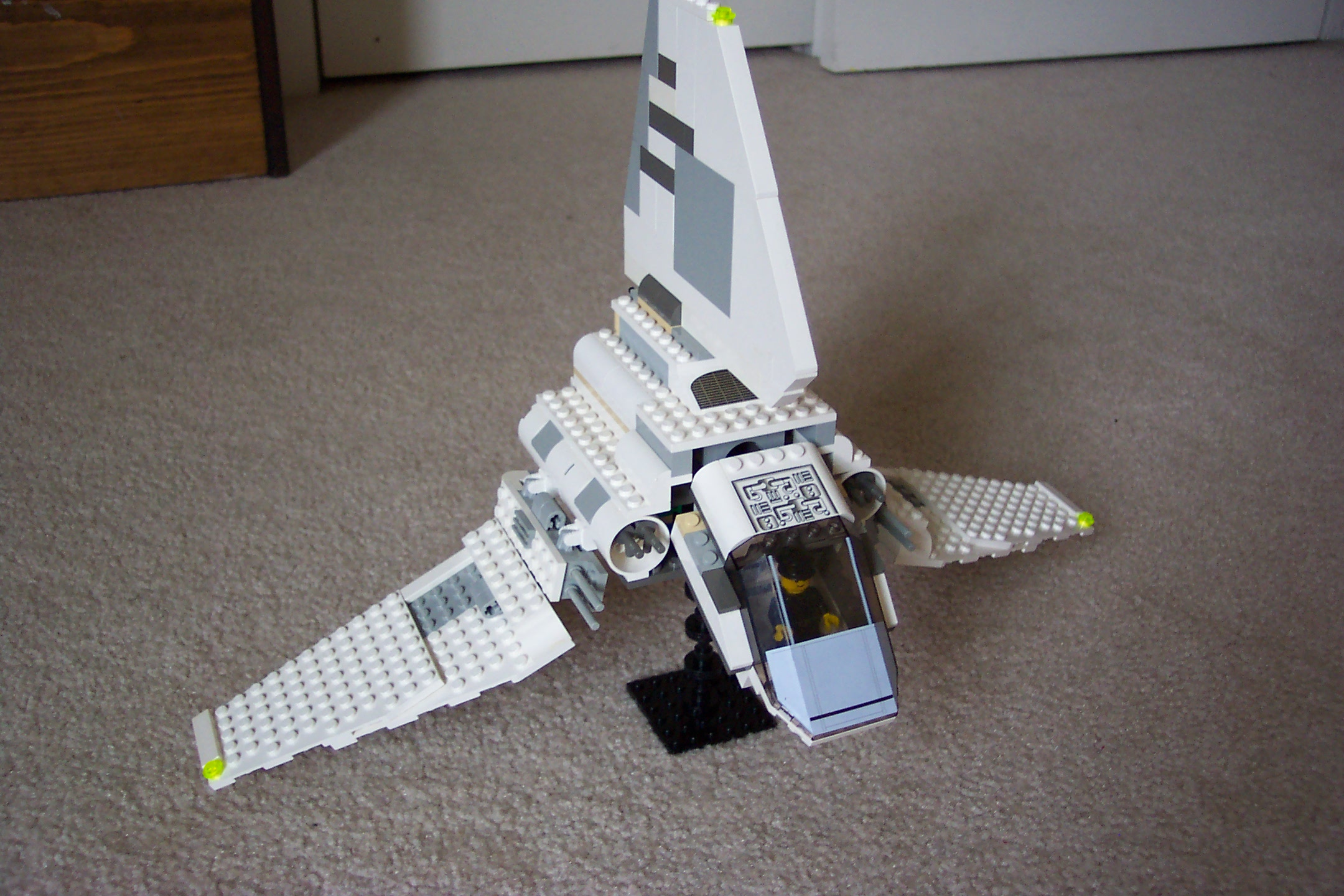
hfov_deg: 50.7
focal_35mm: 38
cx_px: 672
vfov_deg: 35.1
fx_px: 1419
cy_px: 448
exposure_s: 1/30
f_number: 2.8
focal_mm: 8
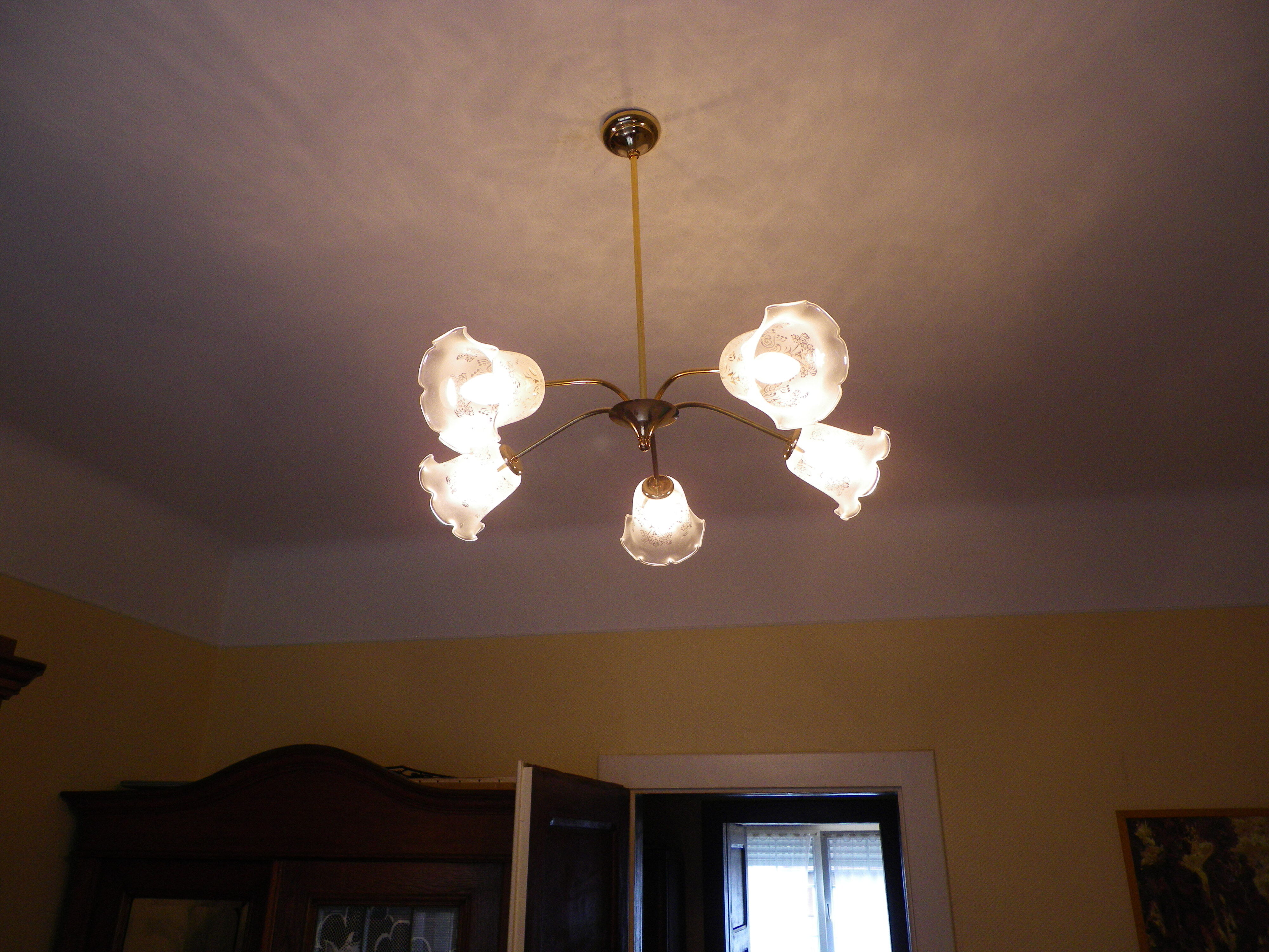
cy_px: 476
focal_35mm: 28
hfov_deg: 63.4
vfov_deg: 49.7
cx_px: 634
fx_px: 1026
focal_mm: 4.9
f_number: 2.6
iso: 125
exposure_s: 1/60
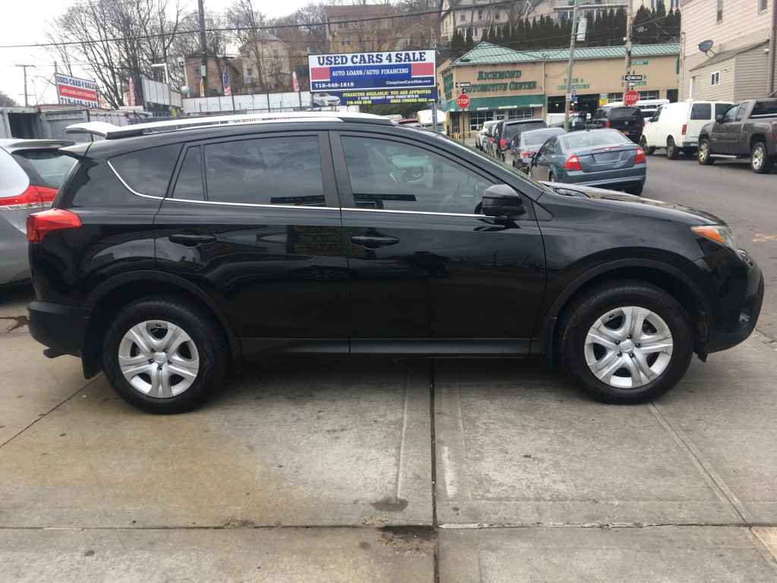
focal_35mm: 29
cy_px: 292
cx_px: 388
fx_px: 651
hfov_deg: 61.7
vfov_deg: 48.2
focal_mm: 4.15
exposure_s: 1/214
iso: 25
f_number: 2.2
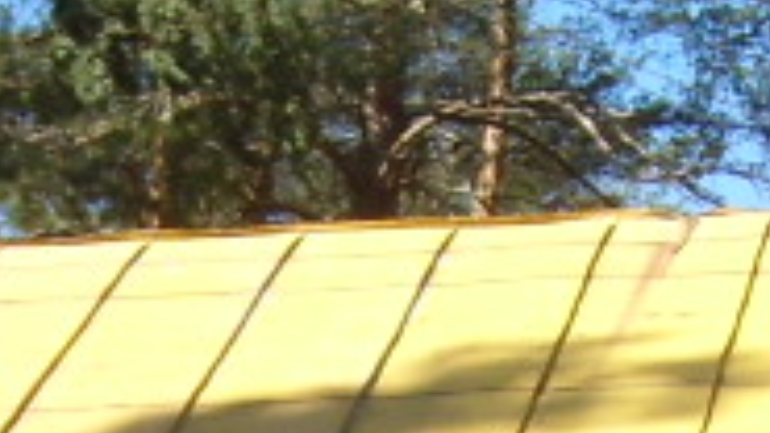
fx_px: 4307
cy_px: 1091
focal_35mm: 211
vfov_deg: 5.5
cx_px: 587
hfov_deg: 10.2
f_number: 7.1
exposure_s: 1/114
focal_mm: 5.8
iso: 50
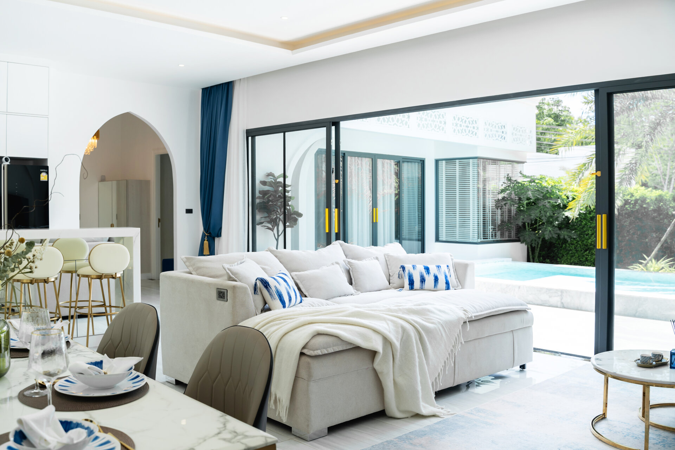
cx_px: 338
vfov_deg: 42.3
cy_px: 225
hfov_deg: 60.3
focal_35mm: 31
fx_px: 581
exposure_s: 1/250
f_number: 4.5
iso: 500
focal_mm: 31
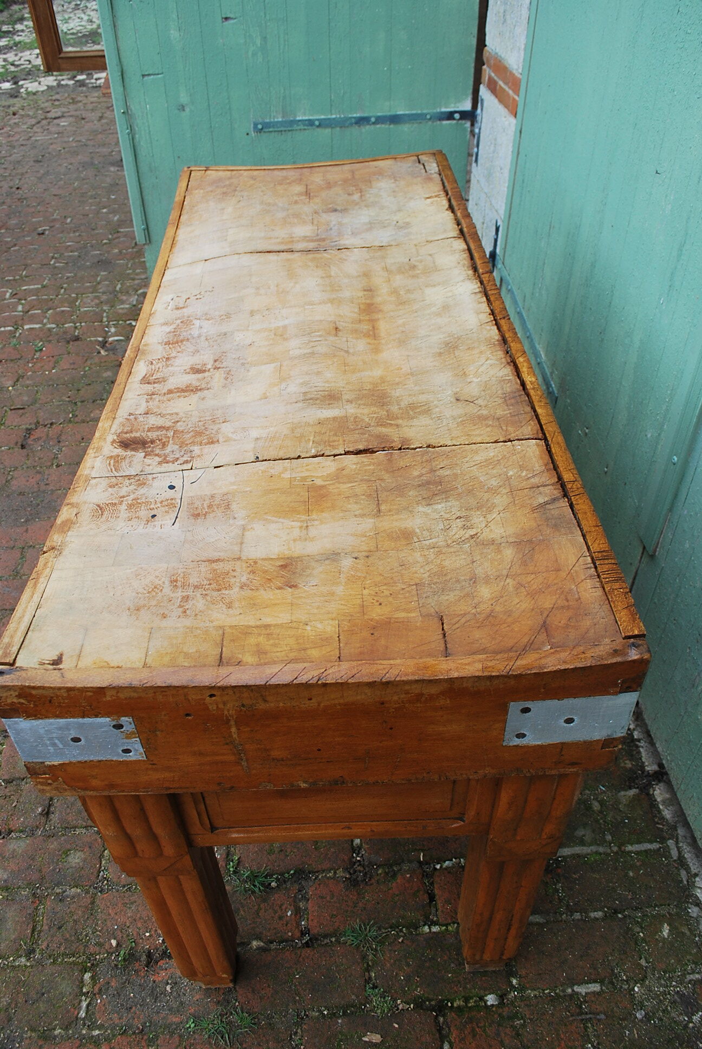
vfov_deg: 67.3
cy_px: 524
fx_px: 787
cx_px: 351
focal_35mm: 27
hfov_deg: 48.0
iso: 180
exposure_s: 1/125
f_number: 5.6
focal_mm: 18
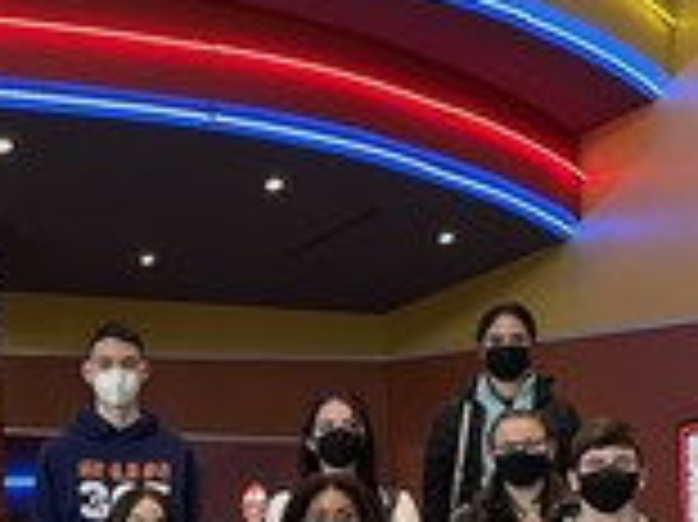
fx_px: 1894
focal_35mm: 94
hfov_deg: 20.4
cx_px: 45
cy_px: 612
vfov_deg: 15.2
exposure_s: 1/60
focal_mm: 4.2
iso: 200
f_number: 1.6
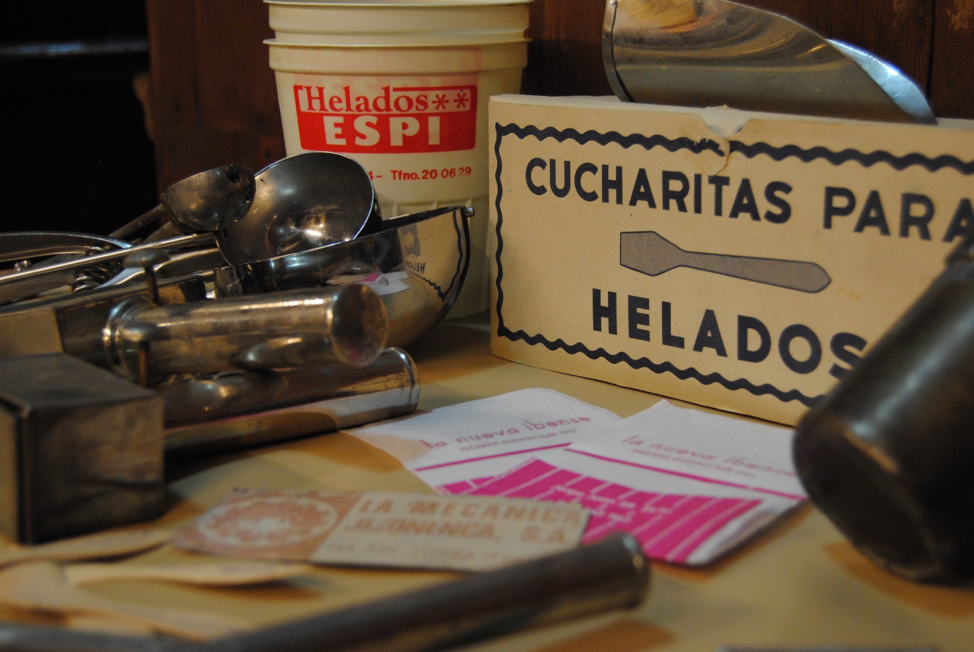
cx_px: 487
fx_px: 1422
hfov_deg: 37.8
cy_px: 326
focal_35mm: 52
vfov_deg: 25.8
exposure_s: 1/30
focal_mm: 35
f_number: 4.5
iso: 720
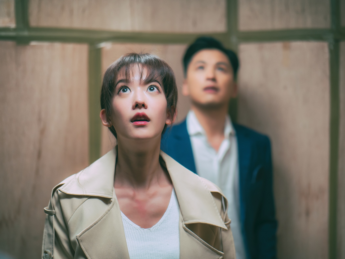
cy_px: 130
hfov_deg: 22.8
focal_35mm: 86
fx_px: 857
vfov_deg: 17.2
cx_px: 172
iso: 640
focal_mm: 43
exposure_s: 1/160
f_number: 1.2
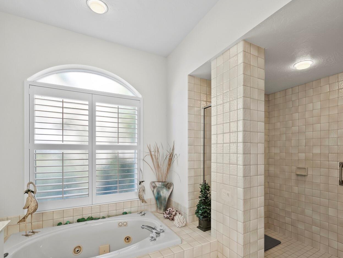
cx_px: 193
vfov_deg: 70.9
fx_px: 178
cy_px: 155
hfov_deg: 87.3
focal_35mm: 18
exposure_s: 1/3
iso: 500
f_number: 10
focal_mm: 7
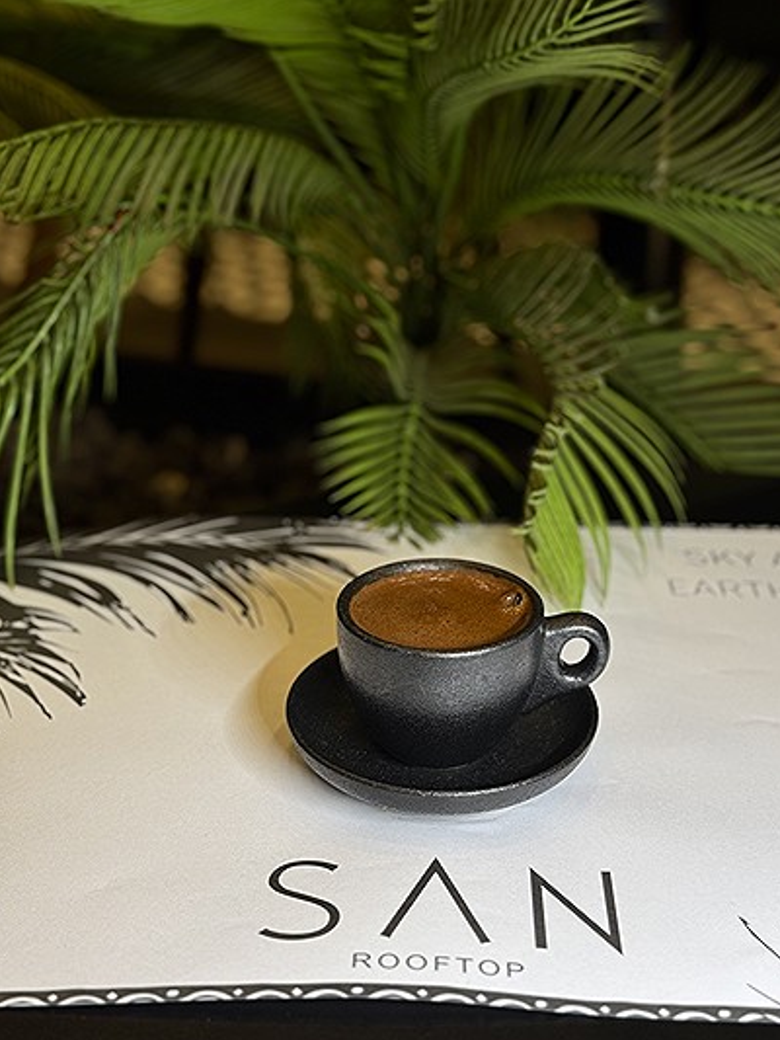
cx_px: 431
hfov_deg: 27.0
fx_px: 1622
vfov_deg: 35.5
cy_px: 457
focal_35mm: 54
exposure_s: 1/50
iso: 64
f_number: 1.78
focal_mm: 6.76
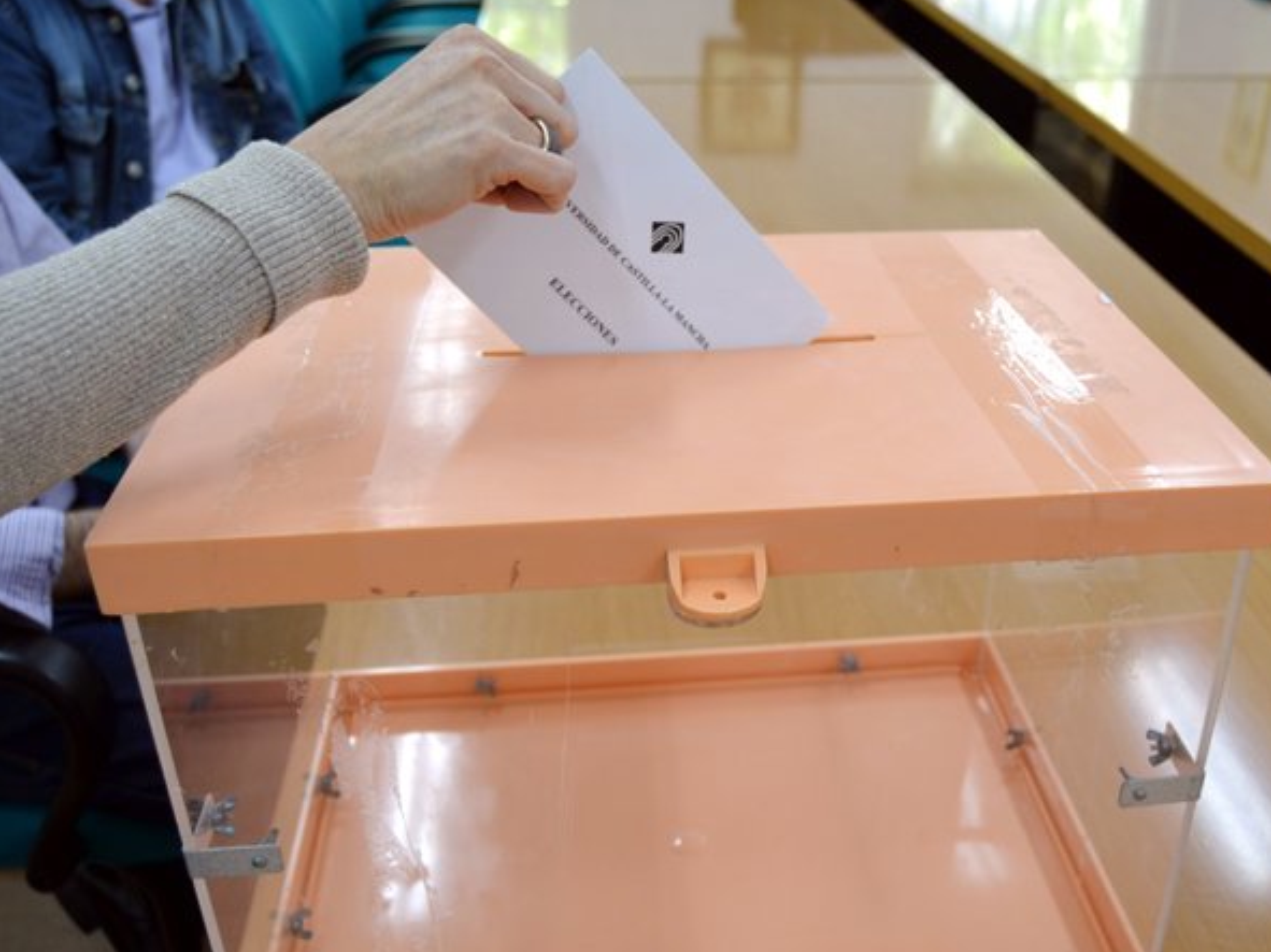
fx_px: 1358
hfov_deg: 50.0
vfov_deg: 38.7
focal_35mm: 37
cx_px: 736
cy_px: 485
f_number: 4
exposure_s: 1/60
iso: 400
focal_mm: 22
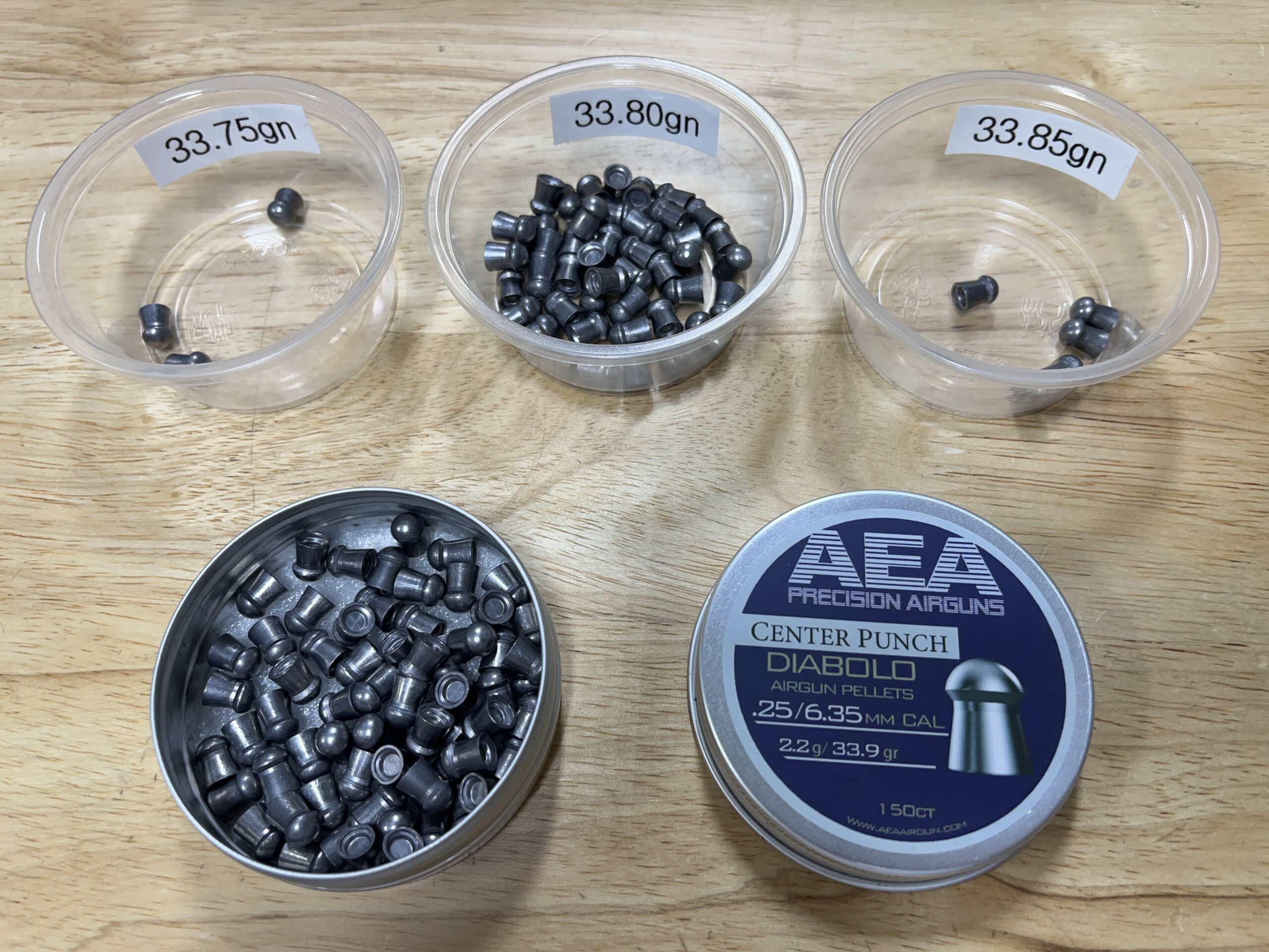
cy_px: 476
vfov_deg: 53.1
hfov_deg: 67.3
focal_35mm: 26
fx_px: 953
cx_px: 634
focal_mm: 5.1
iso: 64
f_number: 1.6
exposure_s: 1/120
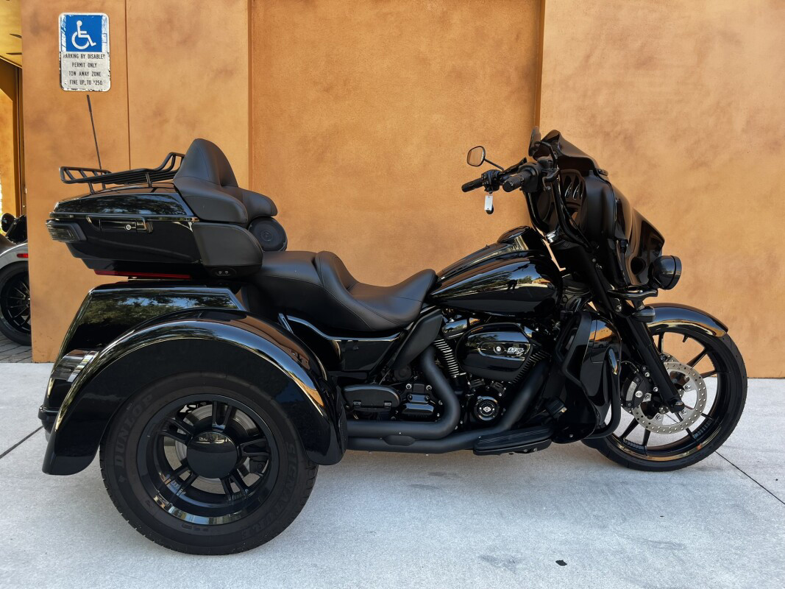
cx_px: 392
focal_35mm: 26
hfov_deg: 67.3
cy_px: 294
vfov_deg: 53.1
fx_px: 590
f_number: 1.6
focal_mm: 5.1
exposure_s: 1/148
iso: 32
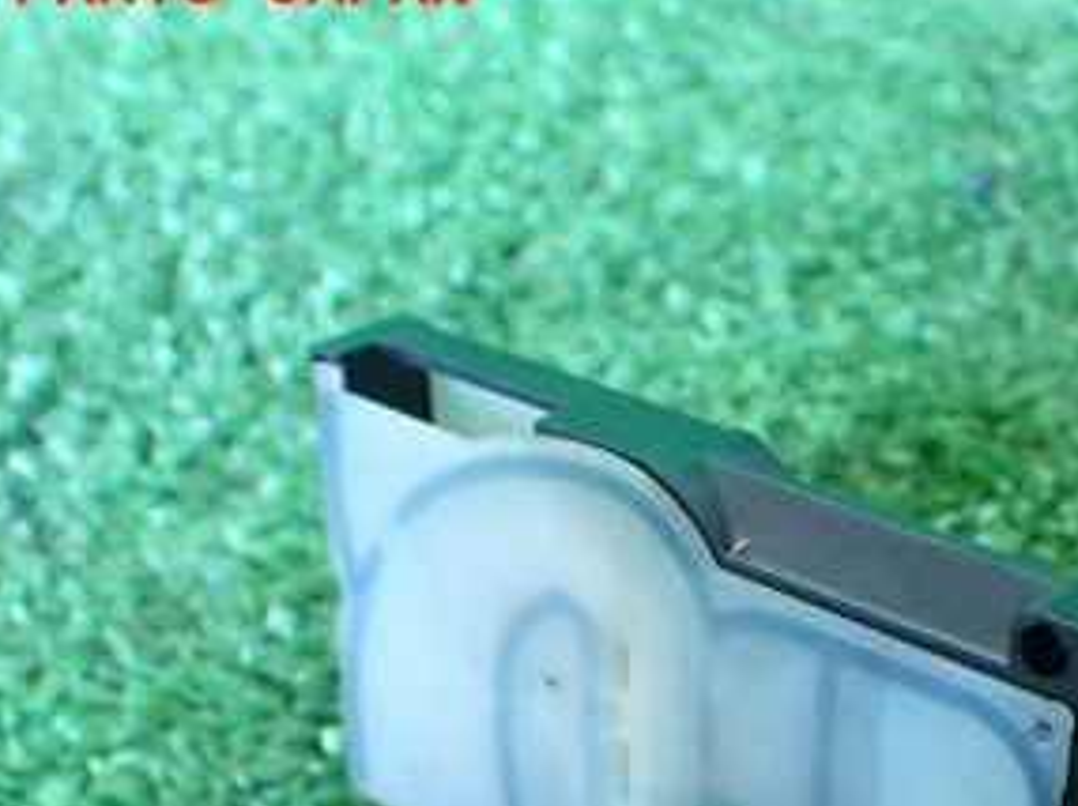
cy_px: 780
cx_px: 916
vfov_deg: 22.5
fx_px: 1960
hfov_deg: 29.8
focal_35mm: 63
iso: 1000
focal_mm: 5.4
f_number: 2.3
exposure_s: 1/30
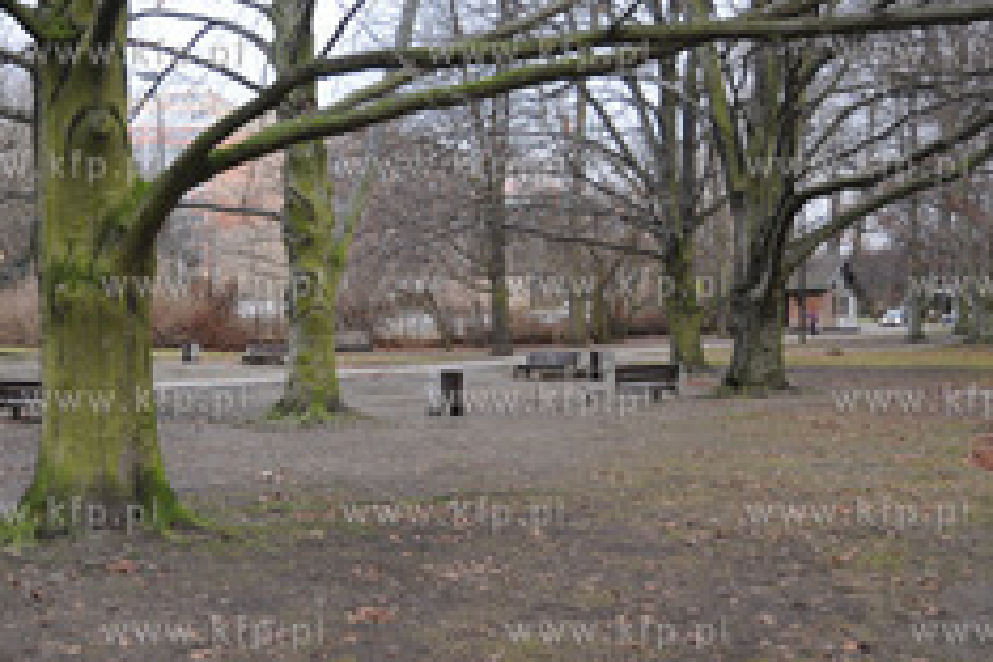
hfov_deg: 46.9
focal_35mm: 41
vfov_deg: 32.6
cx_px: 361
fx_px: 1131
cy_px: 339
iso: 400
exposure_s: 1/40
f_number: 3.5
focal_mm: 16
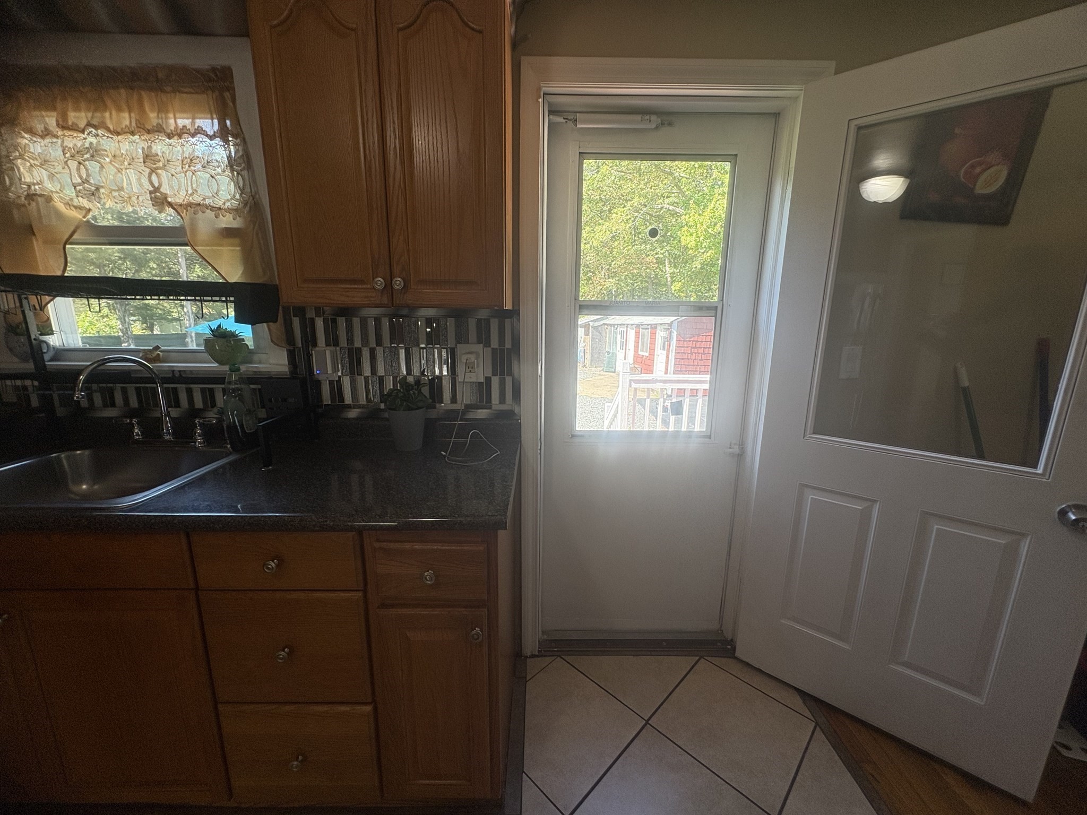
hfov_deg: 102.1
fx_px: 440
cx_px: 544
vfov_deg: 85.7
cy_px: 408
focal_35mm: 14
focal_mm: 2.22
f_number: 2.2
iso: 125
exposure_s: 1/127
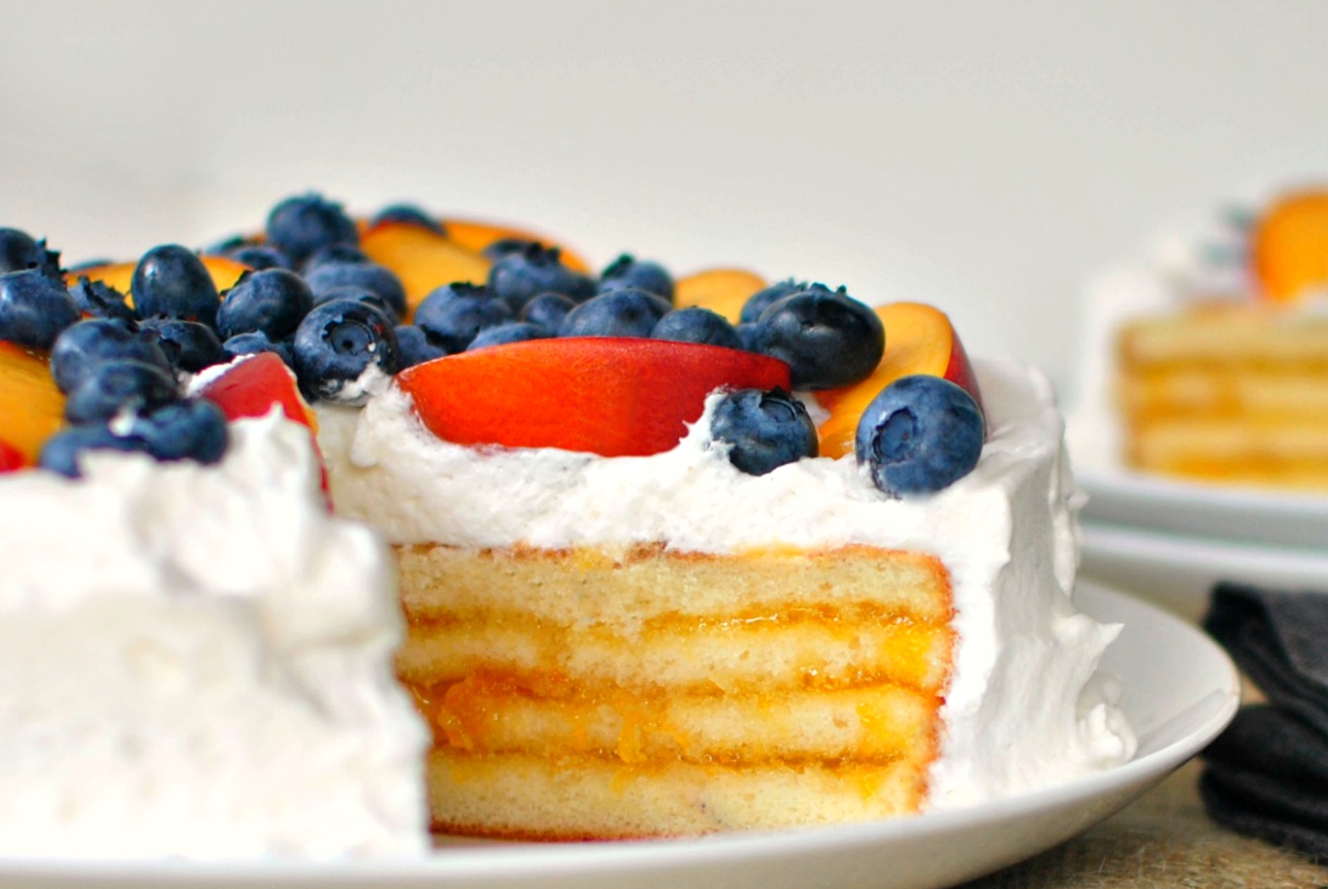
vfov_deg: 15.2
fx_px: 3319
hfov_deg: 22.4
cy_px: 687
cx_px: 969
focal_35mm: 90
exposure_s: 1/320
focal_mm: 35
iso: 200
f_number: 2
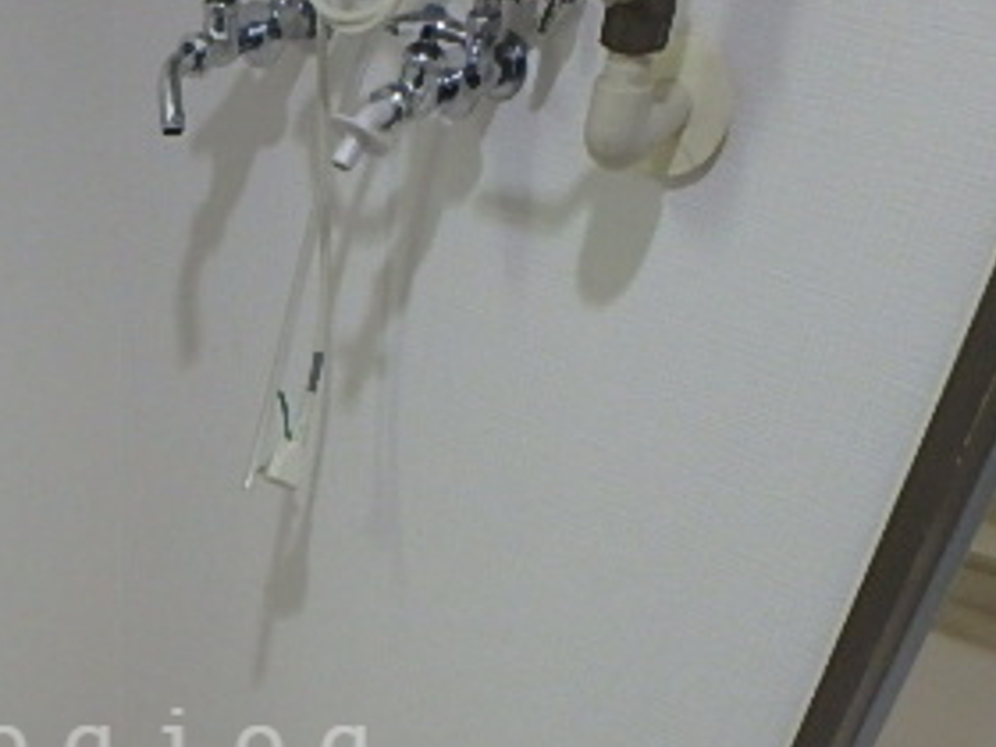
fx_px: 1381
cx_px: 142
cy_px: 751
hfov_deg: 37.6
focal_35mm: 48
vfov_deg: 28.4
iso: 500
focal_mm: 3.7
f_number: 3.5
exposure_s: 1/30
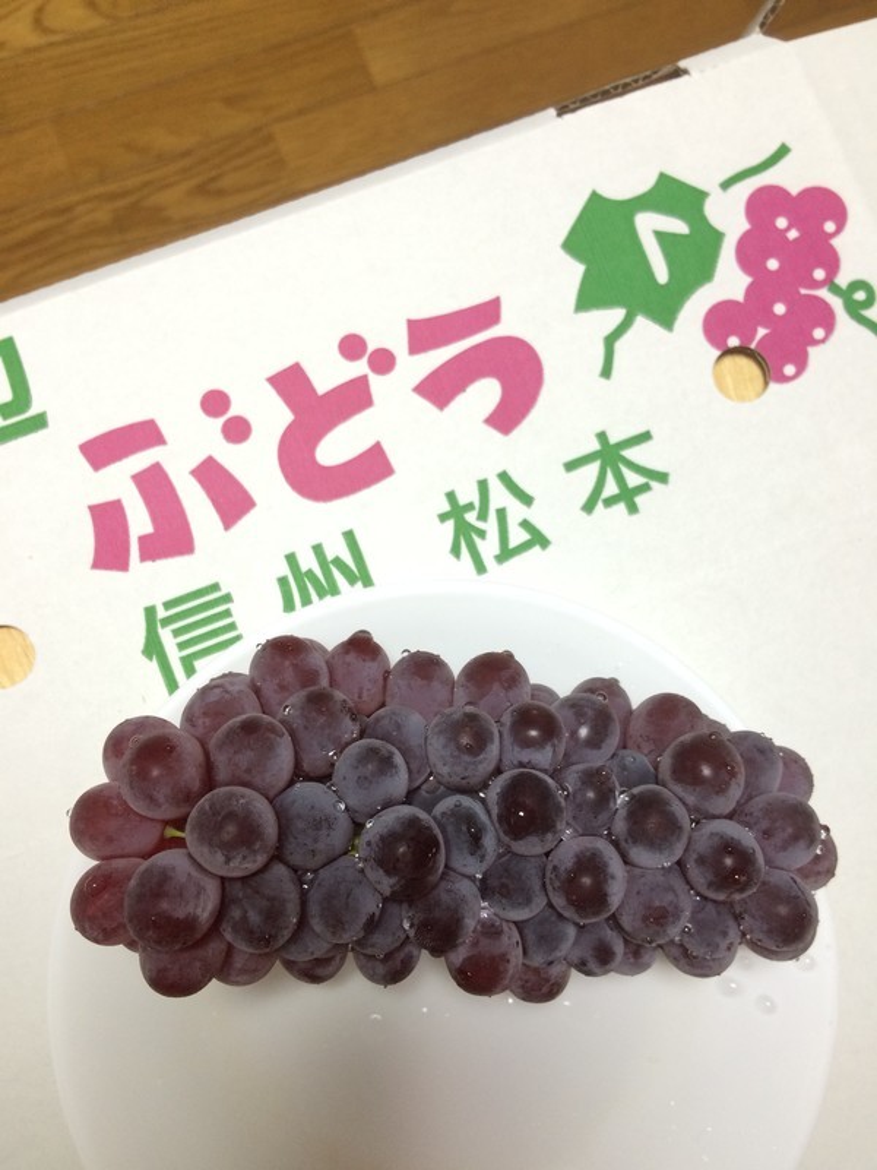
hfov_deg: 48.2
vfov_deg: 61.7
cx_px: 438
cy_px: 585
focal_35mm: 29
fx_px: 980
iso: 64
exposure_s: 1/30
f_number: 2.2
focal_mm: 4.15
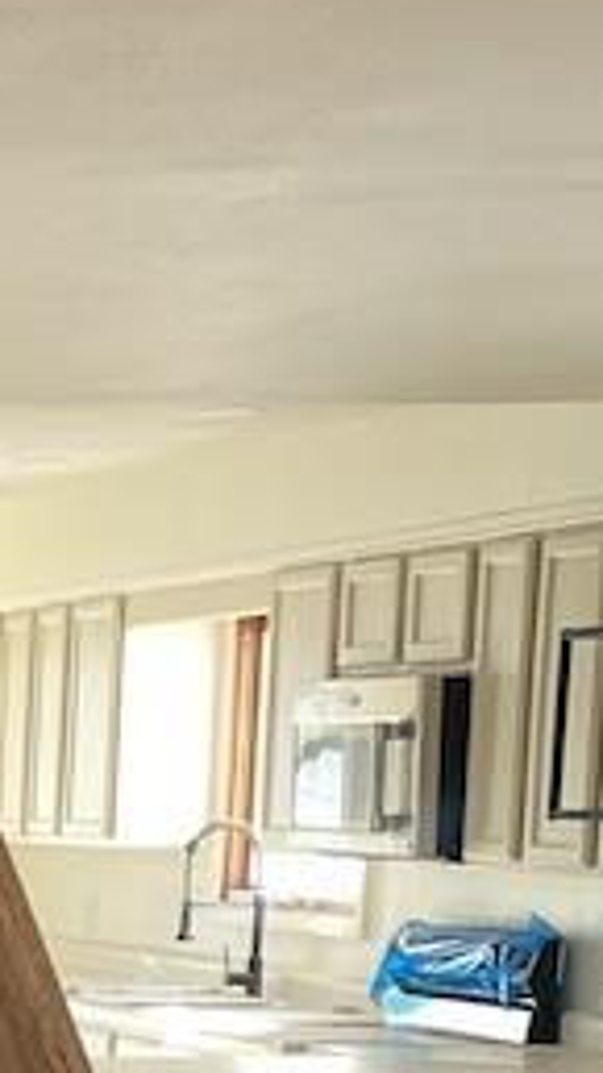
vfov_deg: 17.3
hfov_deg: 9.1
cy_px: 1362
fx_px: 3328
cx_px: -965
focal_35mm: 117
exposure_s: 1/120
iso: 50
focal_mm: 4.25
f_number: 1.8
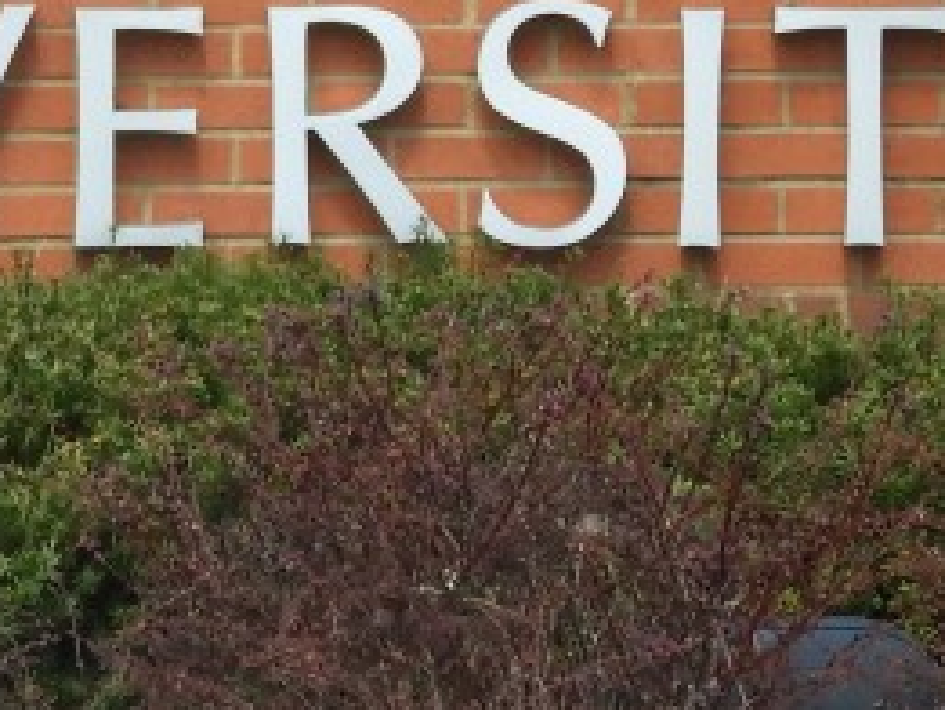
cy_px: -275
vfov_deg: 4.9
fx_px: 8276
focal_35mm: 303
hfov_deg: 6.5
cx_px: -199
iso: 100
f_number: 4
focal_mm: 9.9
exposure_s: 1/250
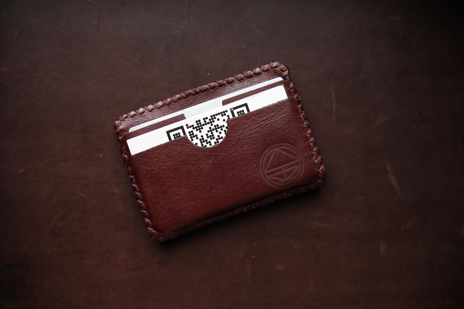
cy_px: 154
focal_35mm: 35
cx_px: 232
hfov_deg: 54.4
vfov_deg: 37.9
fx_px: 451
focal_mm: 23
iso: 640
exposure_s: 1/180
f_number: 3.2
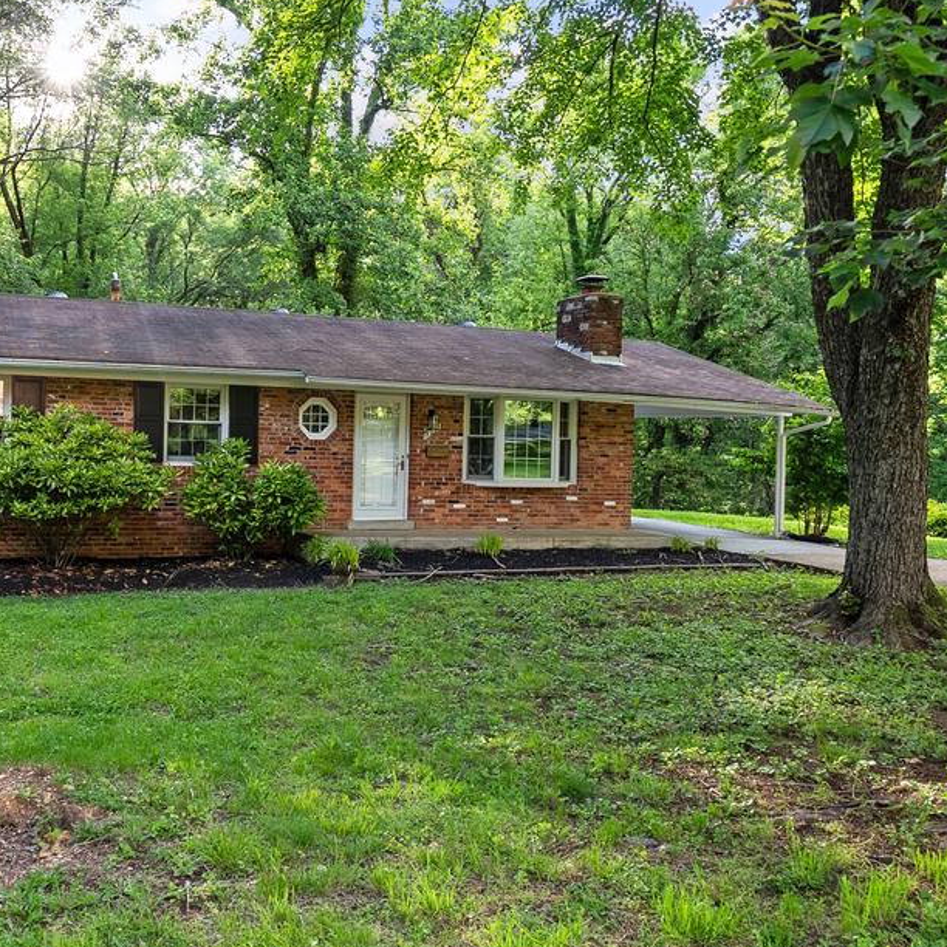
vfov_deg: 51.1
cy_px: 451
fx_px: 990
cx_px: 268
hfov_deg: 49.6
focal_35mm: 32
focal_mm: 16
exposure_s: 1/125
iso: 320
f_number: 4.5
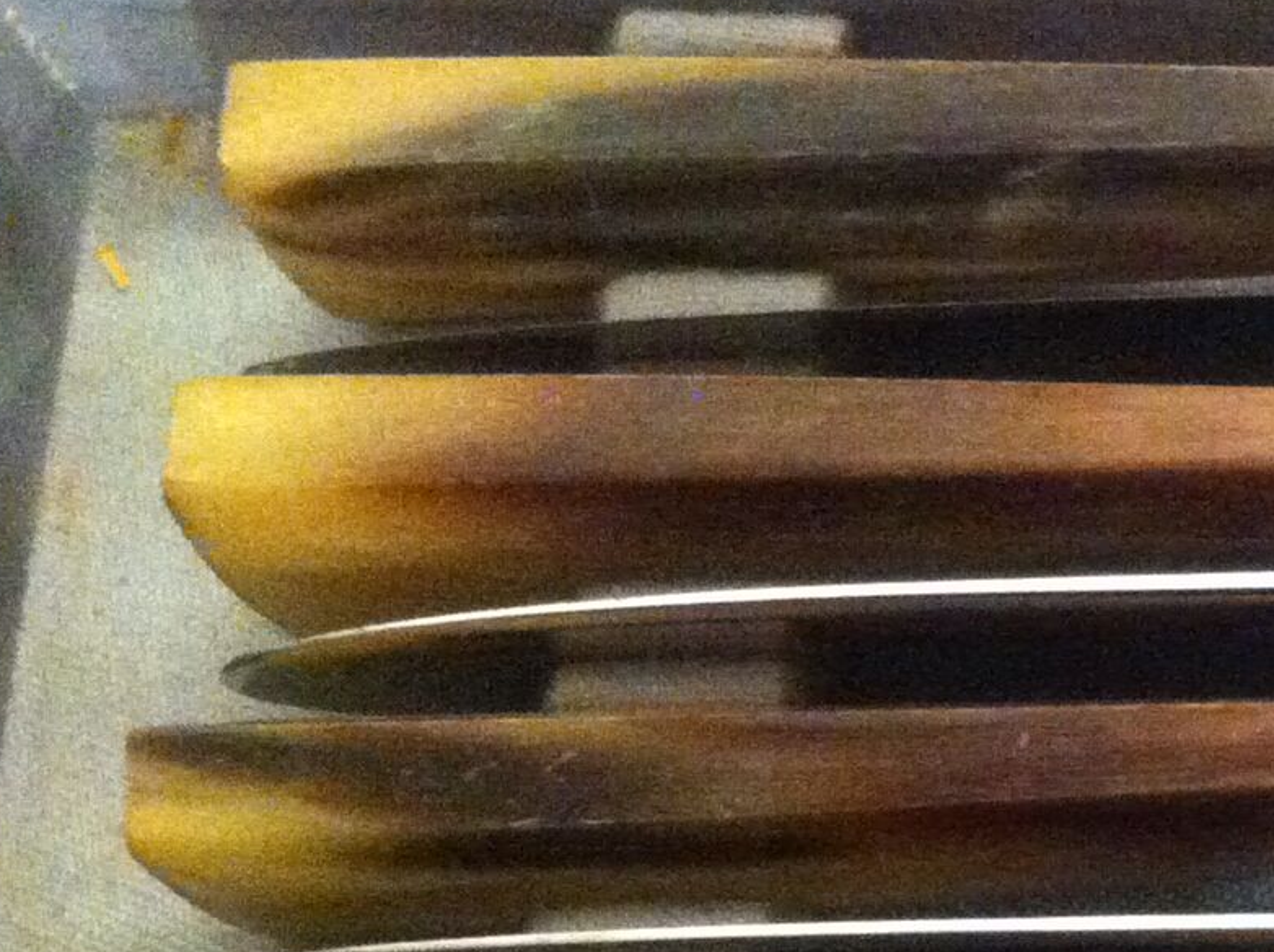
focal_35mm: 116
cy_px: 1139
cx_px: 2009
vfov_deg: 12.4
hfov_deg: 15.5
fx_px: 4263
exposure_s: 1/17
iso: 1000
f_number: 2.8
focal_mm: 3.85
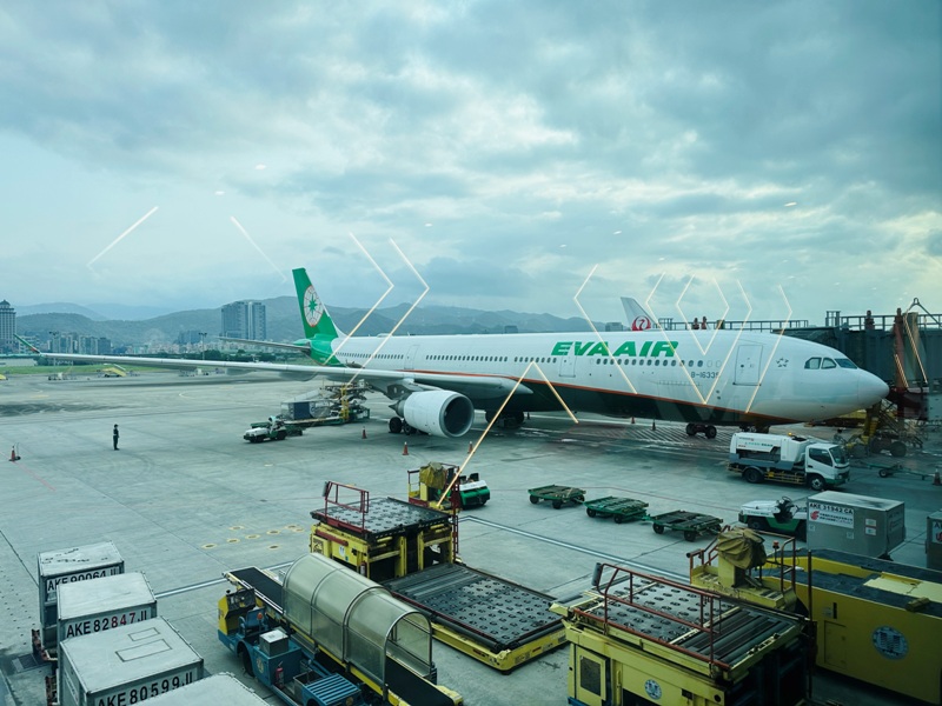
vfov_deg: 56.8
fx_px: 653
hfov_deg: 71.6
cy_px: 353
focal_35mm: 24
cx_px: 471
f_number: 1.78
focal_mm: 6.86
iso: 80
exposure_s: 1/1171
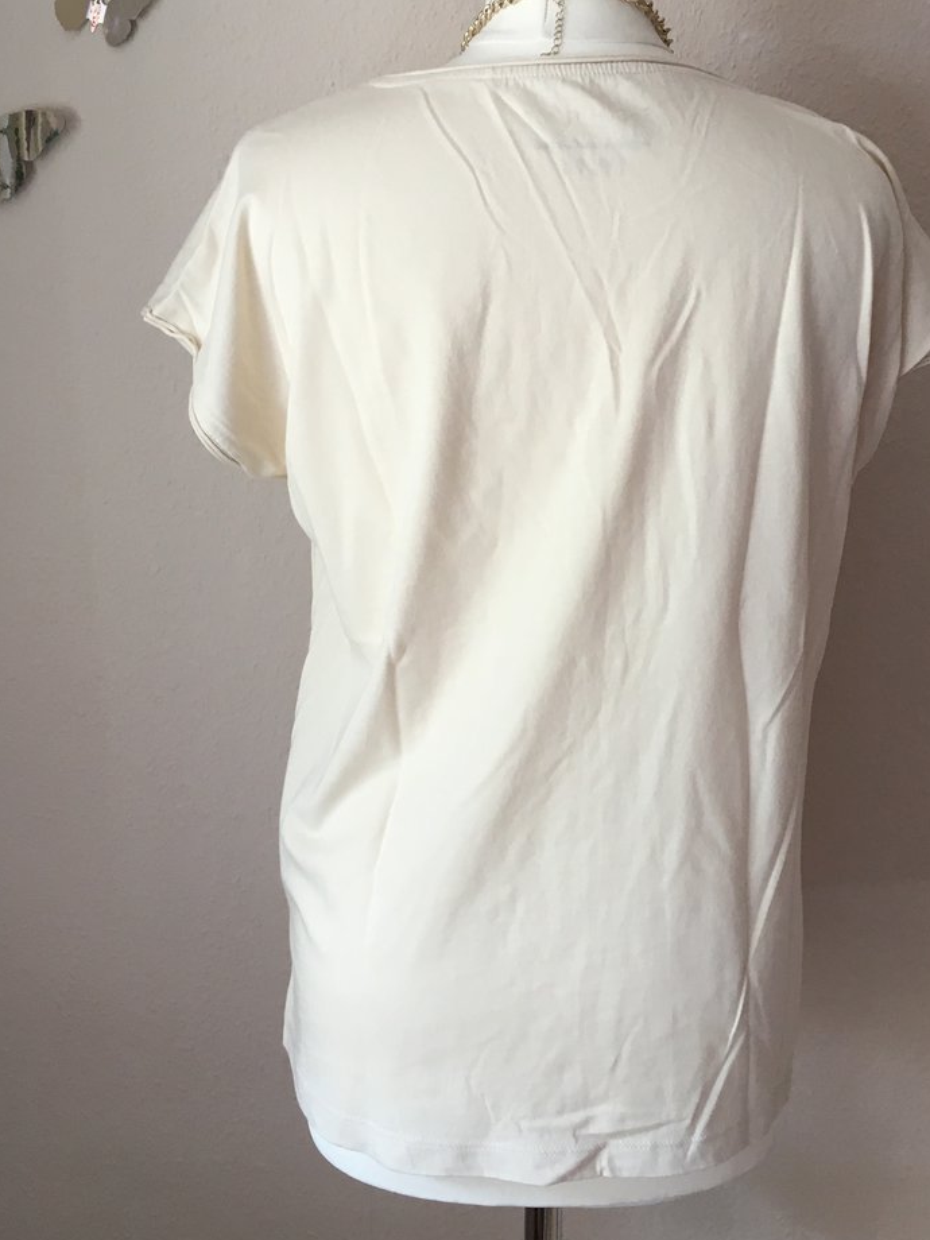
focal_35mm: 42
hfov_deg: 34.2
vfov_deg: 44.8
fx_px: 1505
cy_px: 574
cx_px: 582
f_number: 2.2
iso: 32
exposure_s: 1/30
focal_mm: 4.15
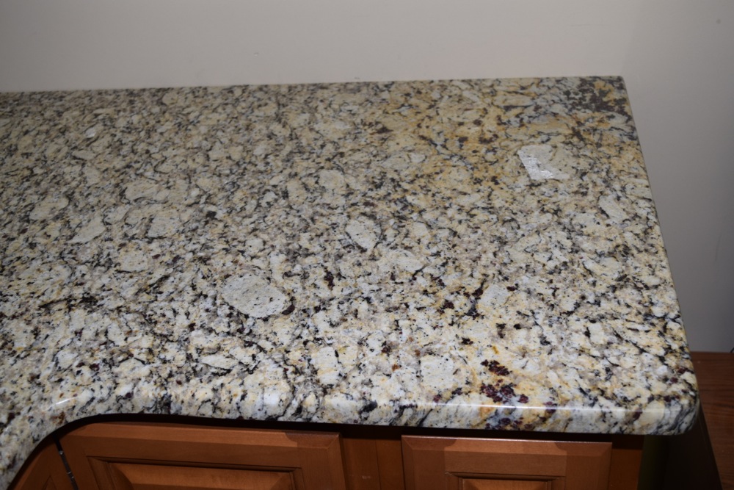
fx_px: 887
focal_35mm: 44
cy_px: 245
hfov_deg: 45.0
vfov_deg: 30.9
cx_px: 367
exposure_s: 1/125
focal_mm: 29
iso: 400
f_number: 5.6
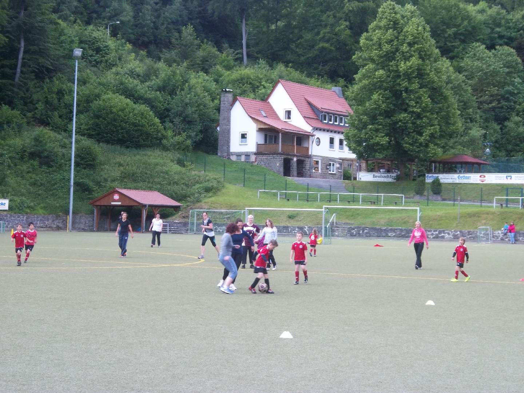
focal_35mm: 71
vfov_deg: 20.7
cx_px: 262
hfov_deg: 27.4
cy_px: 196
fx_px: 1075
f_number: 5.9
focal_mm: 12.7
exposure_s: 1/80
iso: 160
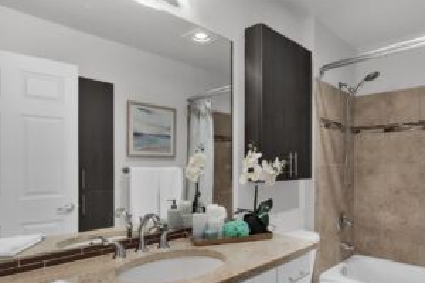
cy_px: 180
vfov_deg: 52.4
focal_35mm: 24
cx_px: 262
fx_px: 283
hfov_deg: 72.7
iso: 800
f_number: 9
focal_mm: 12
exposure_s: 1/50
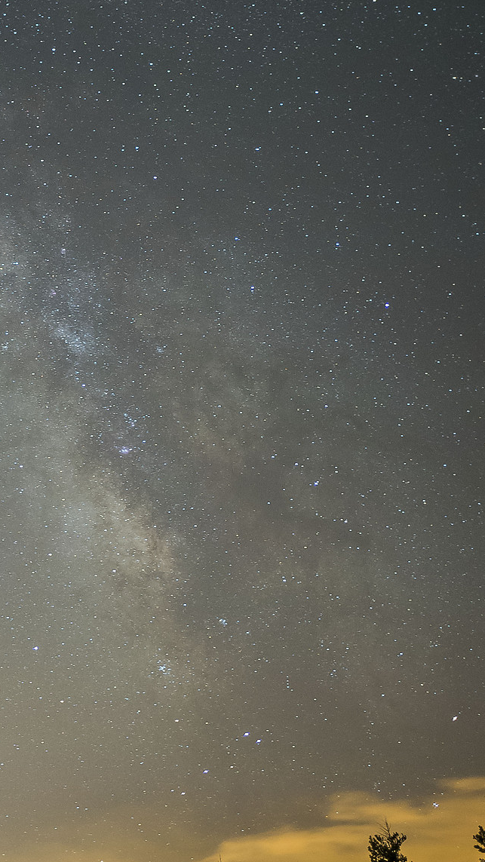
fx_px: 1006
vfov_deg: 44.5
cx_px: -70
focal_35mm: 44
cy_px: 192
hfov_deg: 24.9
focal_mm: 20
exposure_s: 20
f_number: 1.8
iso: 2500
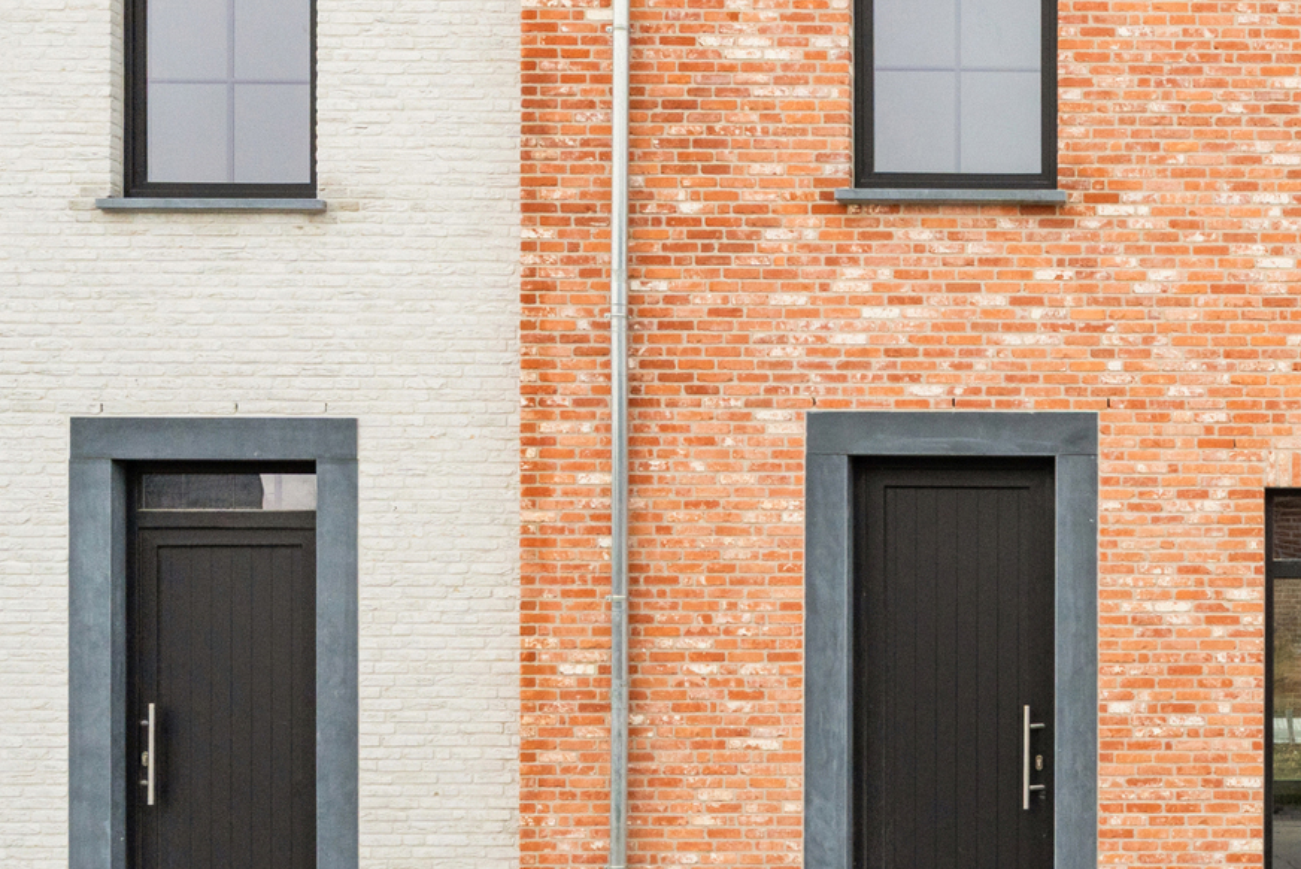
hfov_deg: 34.5
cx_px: 1320
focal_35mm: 52
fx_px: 1880
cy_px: 251
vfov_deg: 25.8
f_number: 11
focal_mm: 21
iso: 640
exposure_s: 1/125
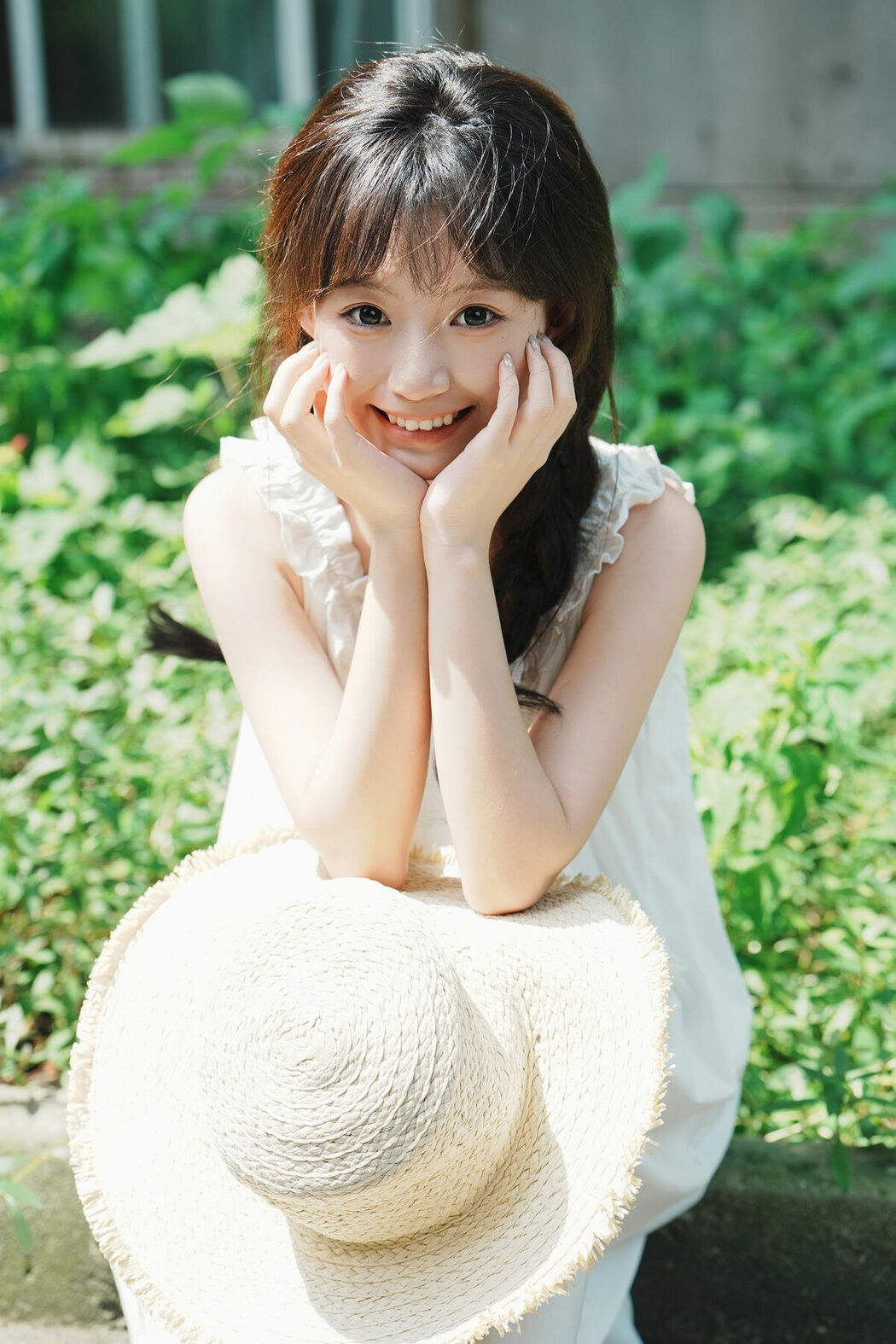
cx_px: 448
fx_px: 2613
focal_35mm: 70
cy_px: 672
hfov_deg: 19.5
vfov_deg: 28.8
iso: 200
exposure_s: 1/500
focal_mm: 70
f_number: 4
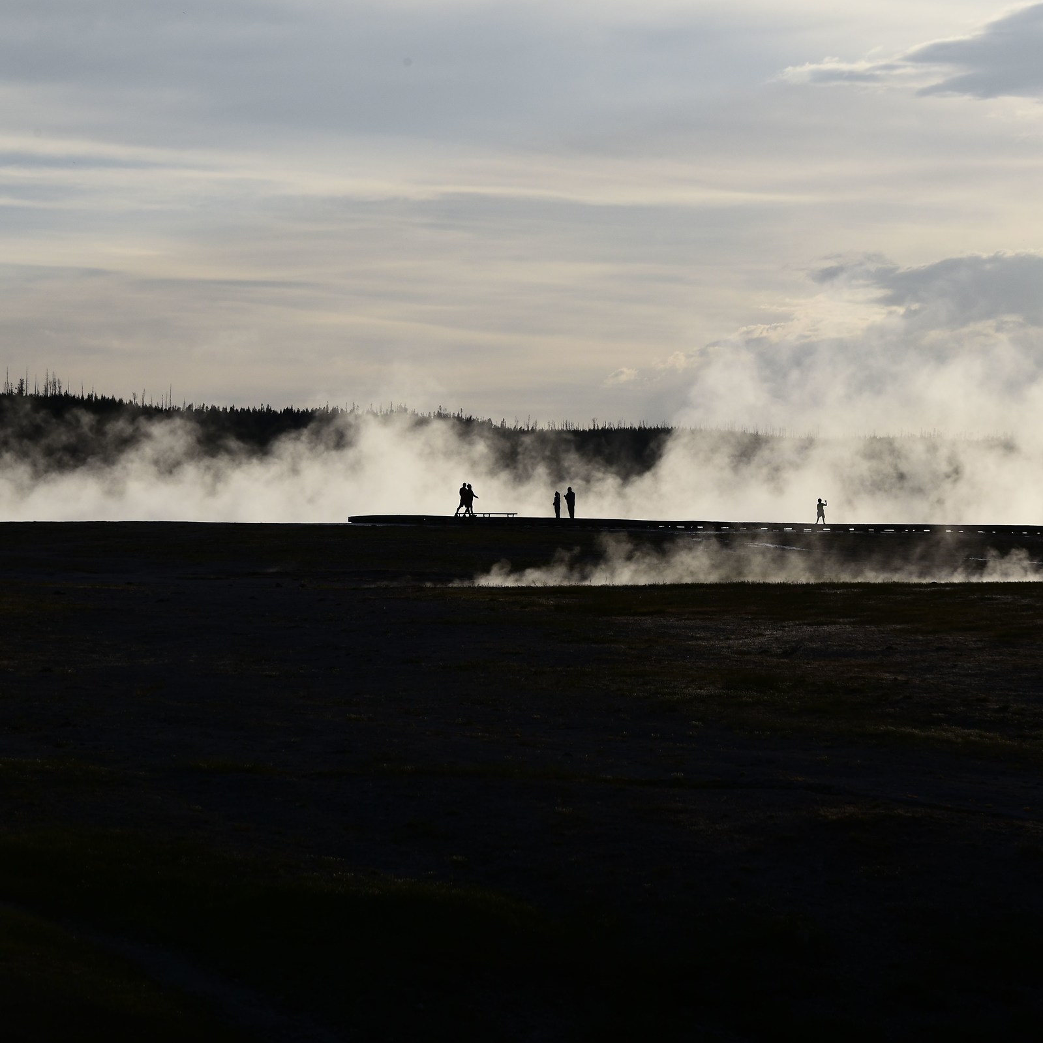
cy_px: 521
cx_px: 647
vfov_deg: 9.5
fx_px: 6306
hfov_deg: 9.5
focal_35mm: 185
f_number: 13
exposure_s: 1/1000
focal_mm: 145
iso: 400
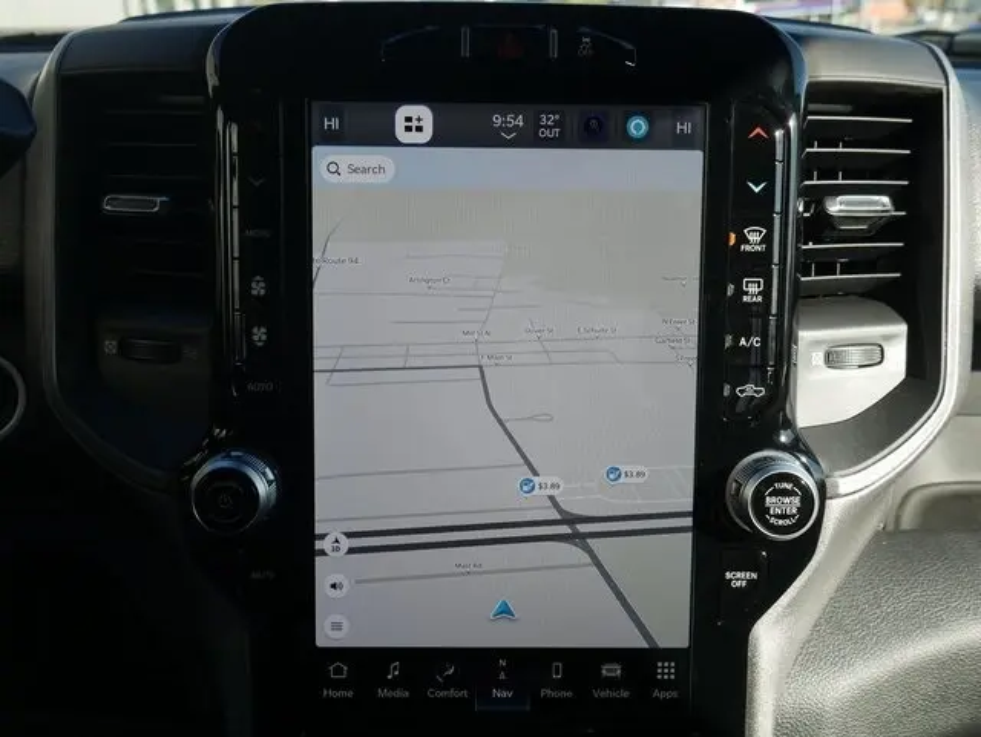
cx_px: 490
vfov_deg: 41.8
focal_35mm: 34
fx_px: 964
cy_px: 368
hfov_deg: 53.9
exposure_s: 1/200
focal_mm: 17
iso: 200
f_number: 5
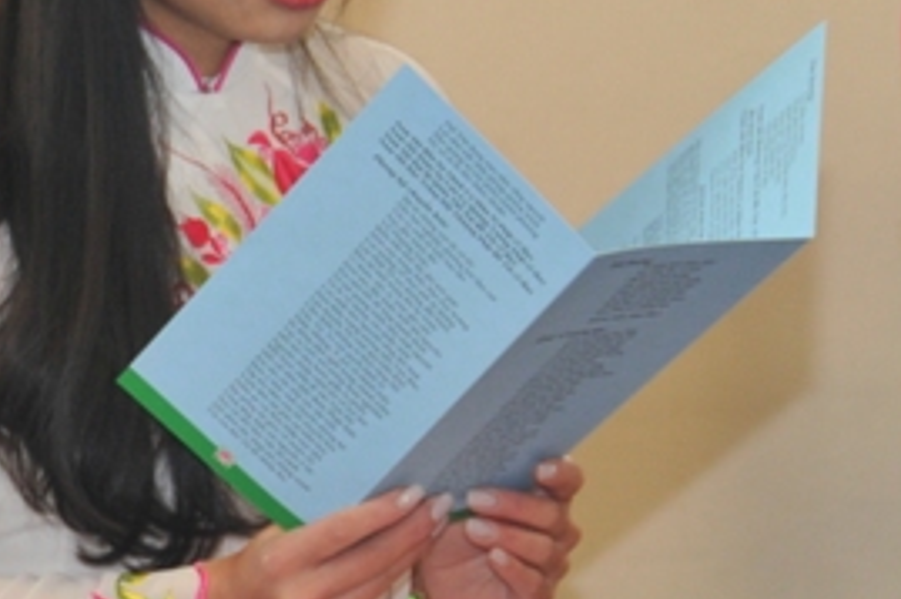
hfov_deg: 5.3
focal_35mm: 390
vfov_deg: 3.5
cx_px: -241
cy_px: 465
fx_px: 9754
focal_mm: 70
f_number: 5.6
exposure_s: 1/60
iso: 400
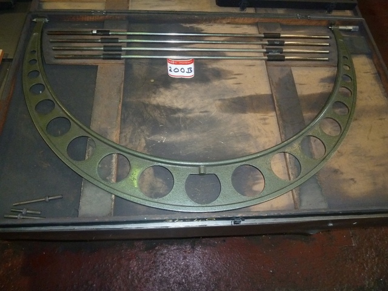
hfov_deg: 69.4
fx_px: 280
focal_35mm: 25
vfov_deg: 54.9
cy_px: 146
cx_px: 194
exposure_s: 1/25
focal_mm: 4.1
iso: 320
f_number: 3.3
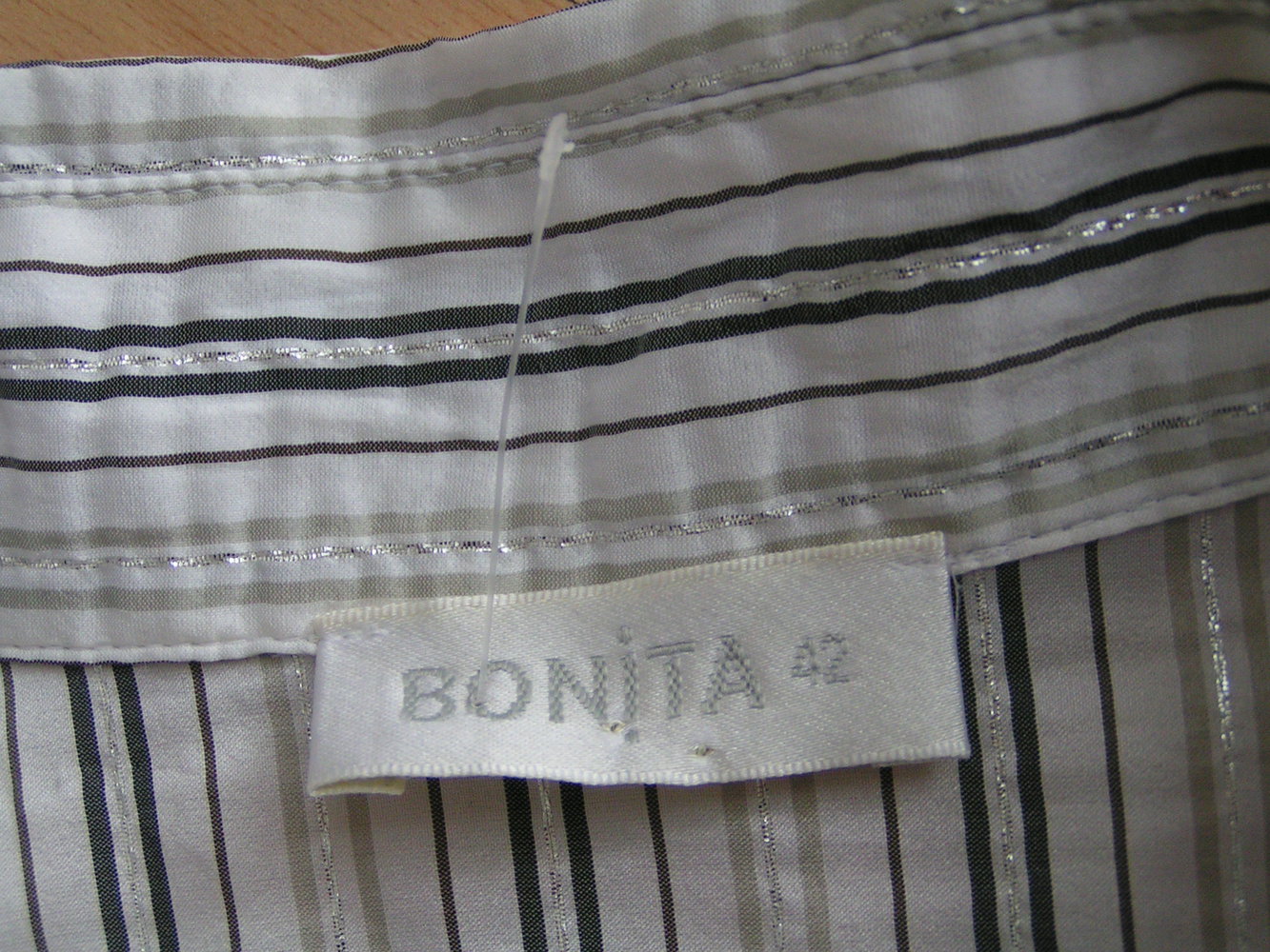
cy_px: 476
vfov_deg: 23.3
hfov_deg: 30.7
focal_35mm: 63
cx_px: 635
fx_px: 2312
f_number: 3.2
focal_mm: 9.7
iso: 125
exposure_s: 1/60
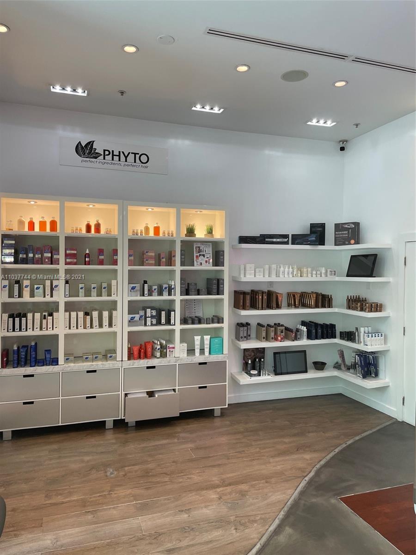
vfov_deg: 67.3
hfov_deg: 53.1
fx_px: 417
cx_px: 208
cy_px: 278
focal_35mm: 26
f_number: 1.6
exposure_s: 1/78
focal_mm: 4.2
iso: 64
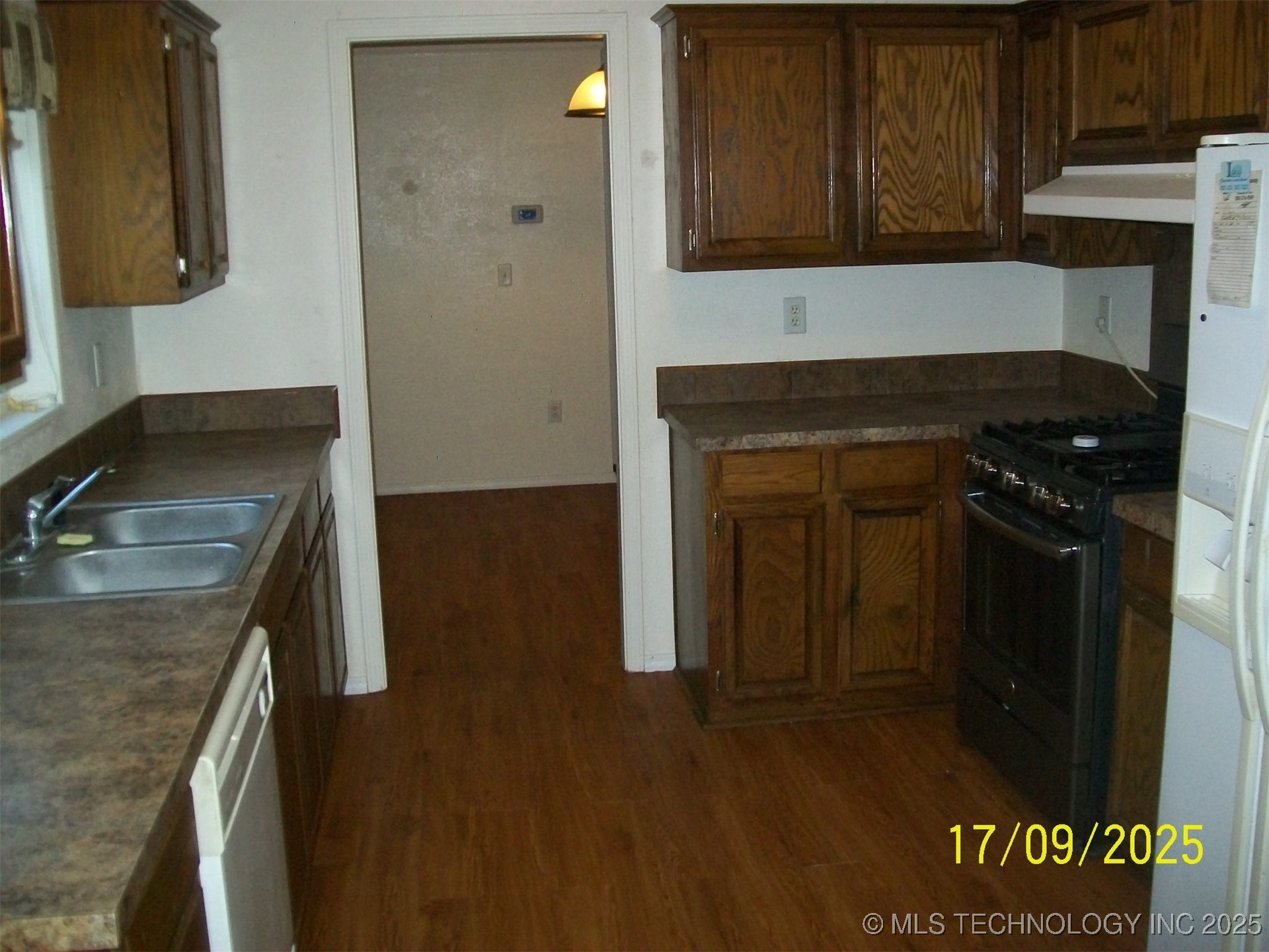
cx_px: 634
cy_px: 476
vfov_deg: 39.7
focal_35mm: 36
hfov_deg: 51.4
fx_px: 1320
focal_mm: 6
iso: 160
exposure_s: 1/60
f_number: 2.7
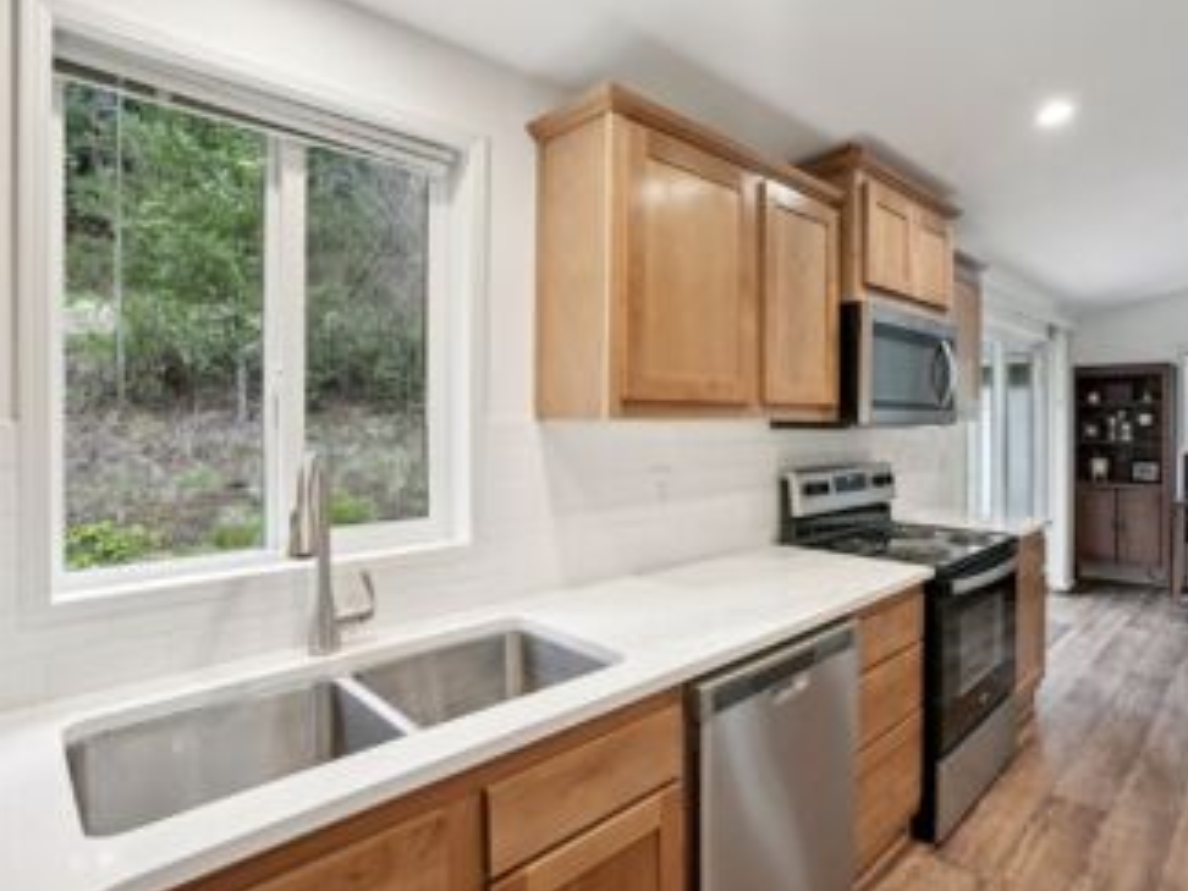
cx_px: 730
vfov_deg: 68.6
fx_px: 652
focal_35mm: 19
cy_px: 420
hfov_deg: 83.3
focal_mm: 16
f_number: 8
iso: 400
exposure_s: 1/6
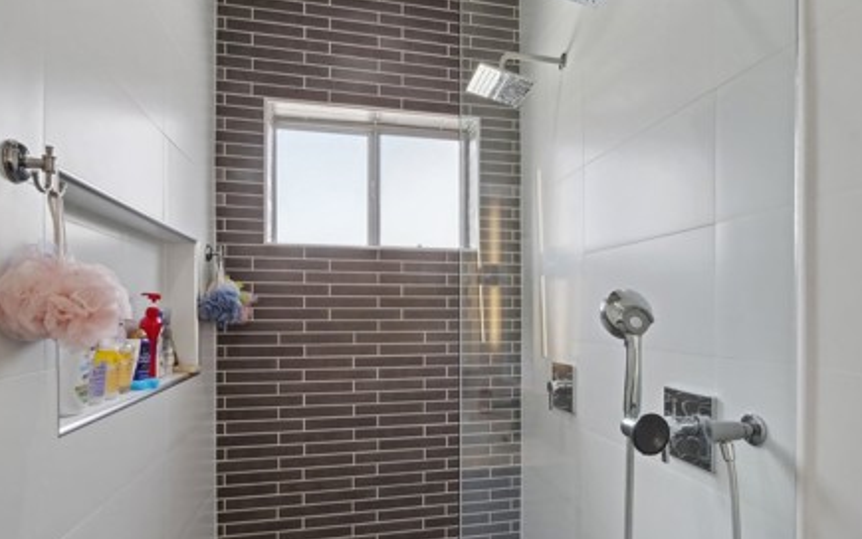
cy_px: 317
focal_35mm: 21
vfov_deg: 56.9
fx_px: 493
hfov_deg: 82.2
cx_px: 448
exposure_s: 1/10
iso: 400
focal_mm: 9
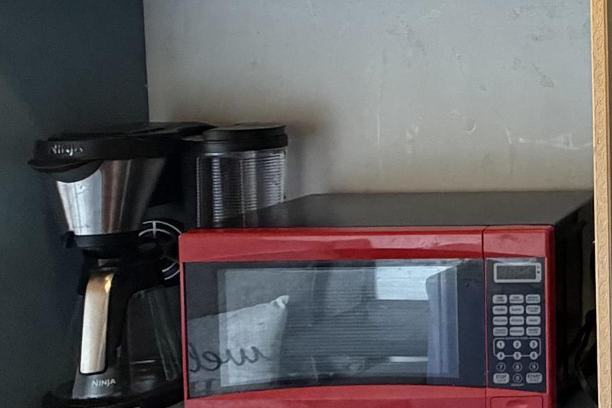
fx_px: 867
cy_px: 80
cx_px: 835
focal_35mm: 51
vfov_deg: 26.0
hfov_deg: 29.5
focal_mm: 2.22
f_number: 2.2
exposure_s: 1/60
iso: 320
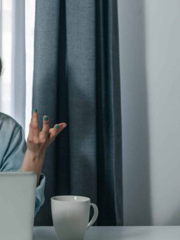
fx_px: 715
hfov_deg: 14.2
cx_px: 8
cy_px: 120
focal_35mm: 103
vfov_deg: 19.1
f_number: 6.3
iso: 200
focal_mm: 40
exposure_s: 1/80
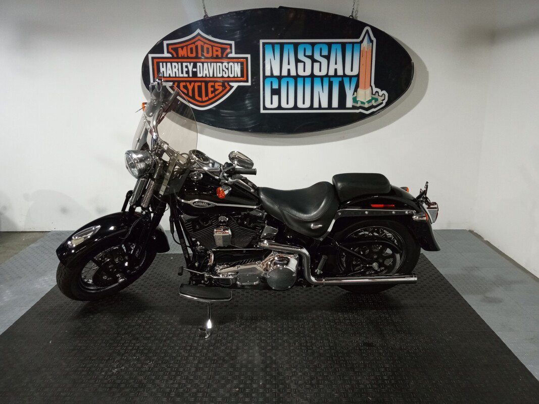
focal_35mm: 28
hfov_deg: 63.4
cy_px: 202
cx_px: 270
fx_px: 436
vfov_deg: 49.7
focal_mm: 3.71
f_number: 2.2
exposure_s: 1/60
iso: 499
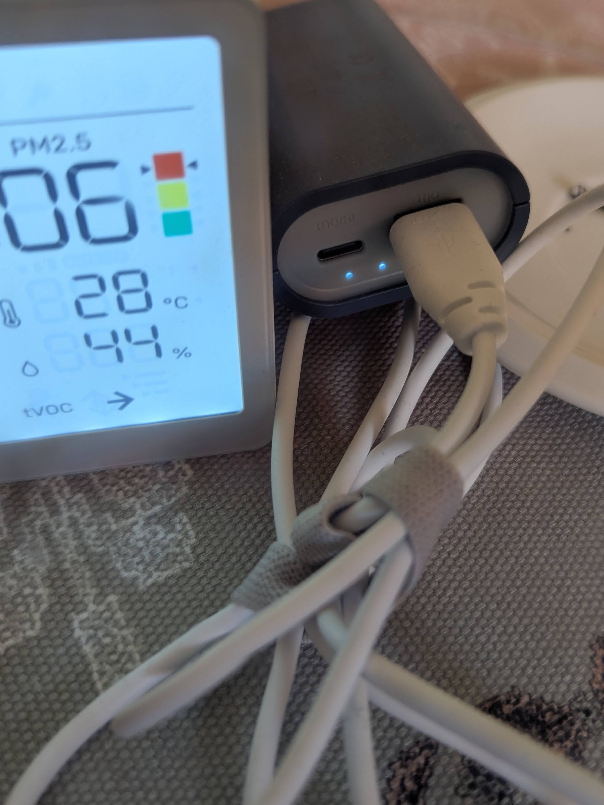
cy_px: 394
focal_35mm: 35
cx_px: 371
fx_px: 814
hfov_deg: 40.5
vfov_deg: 52.6
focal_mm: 6.81
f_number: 1.85
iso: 98
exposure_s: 1/30.5
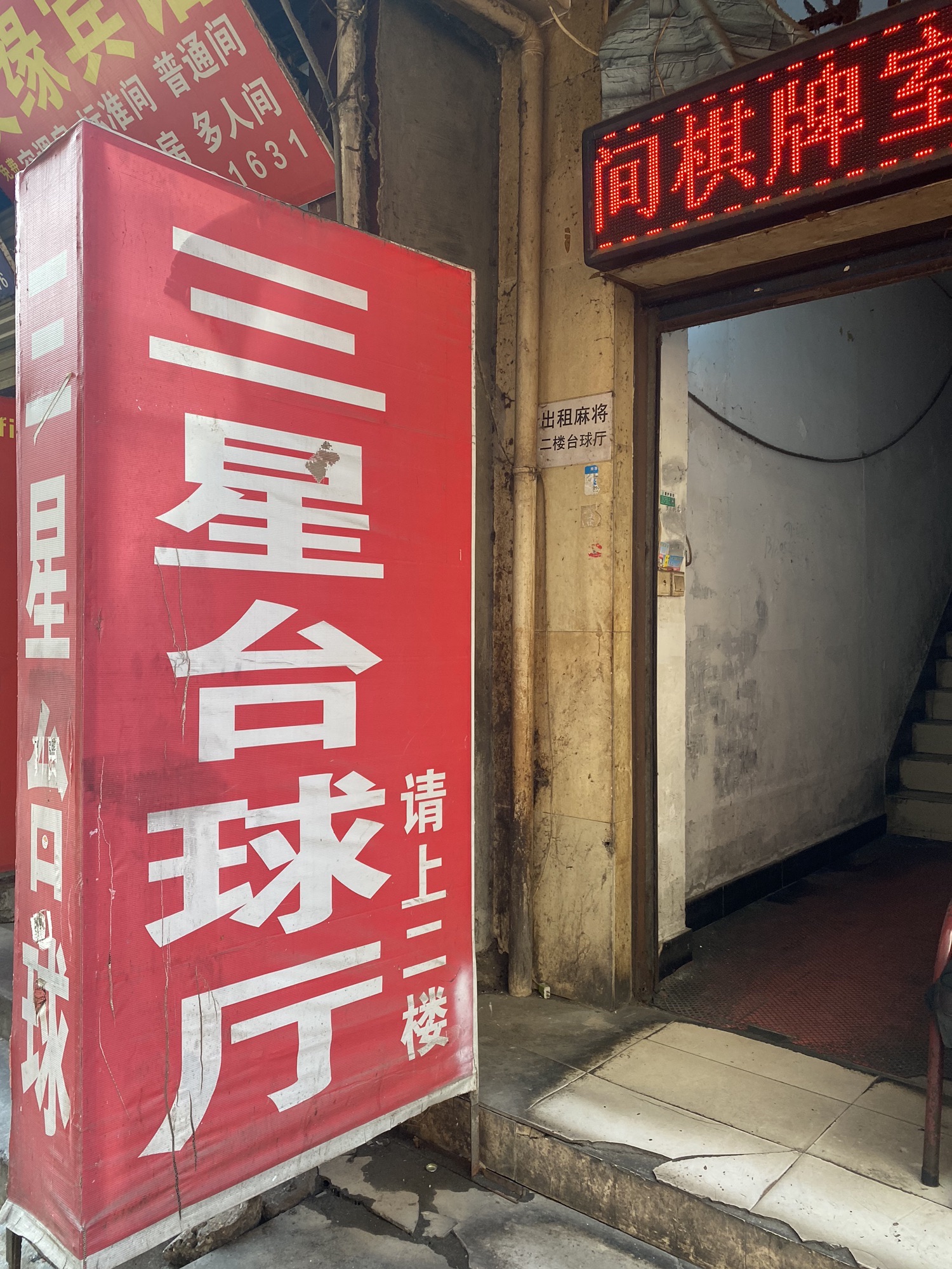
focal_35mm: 26
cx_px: 476
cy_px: 634
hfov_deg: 53.1
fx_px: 953
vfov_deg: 67.3
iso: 80
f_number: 1.8
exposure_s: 1/112
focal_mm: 4.25
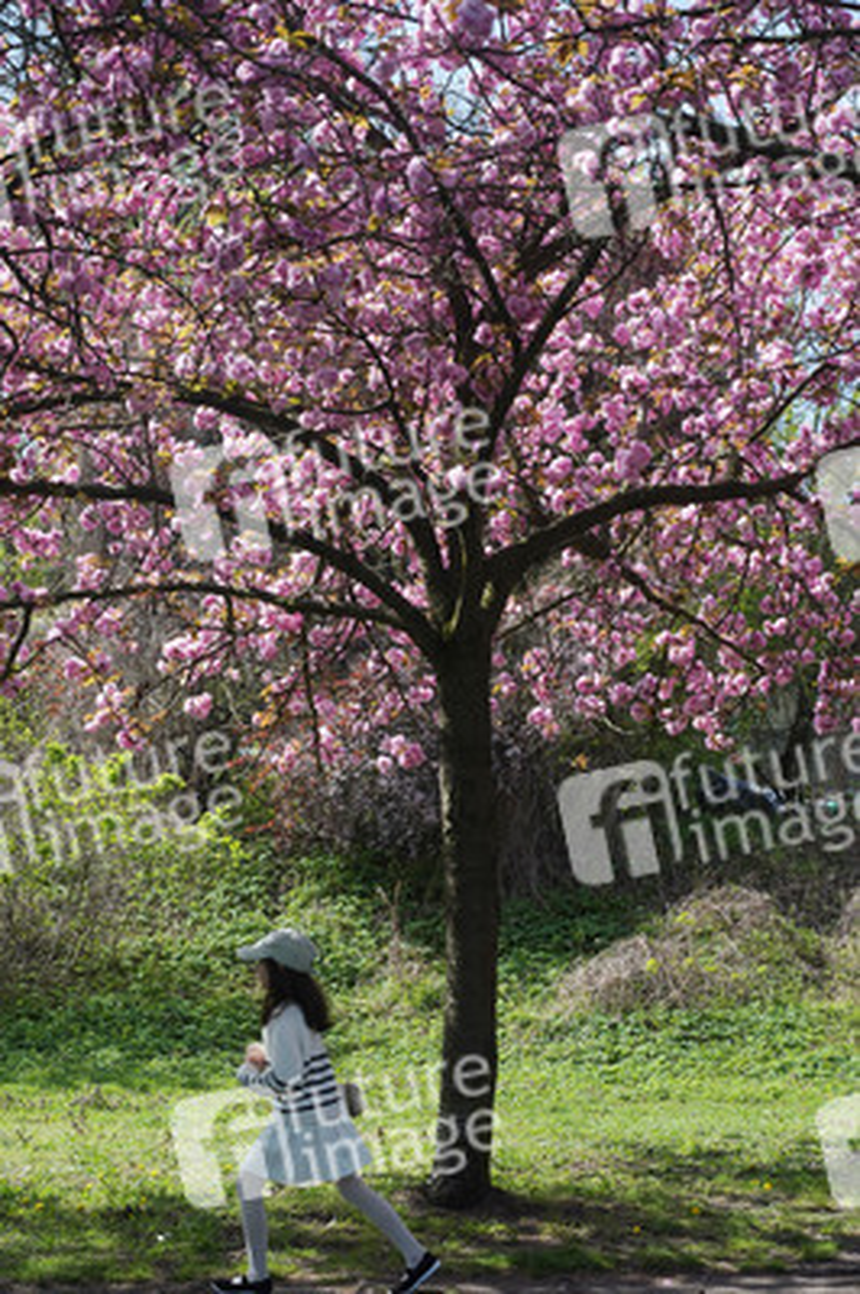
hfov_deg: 20.0
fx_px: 2441
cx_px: 430
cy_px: 647
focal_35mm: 68
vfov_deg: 29.7
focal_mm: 68
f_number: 8
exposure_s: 1/125
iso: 320
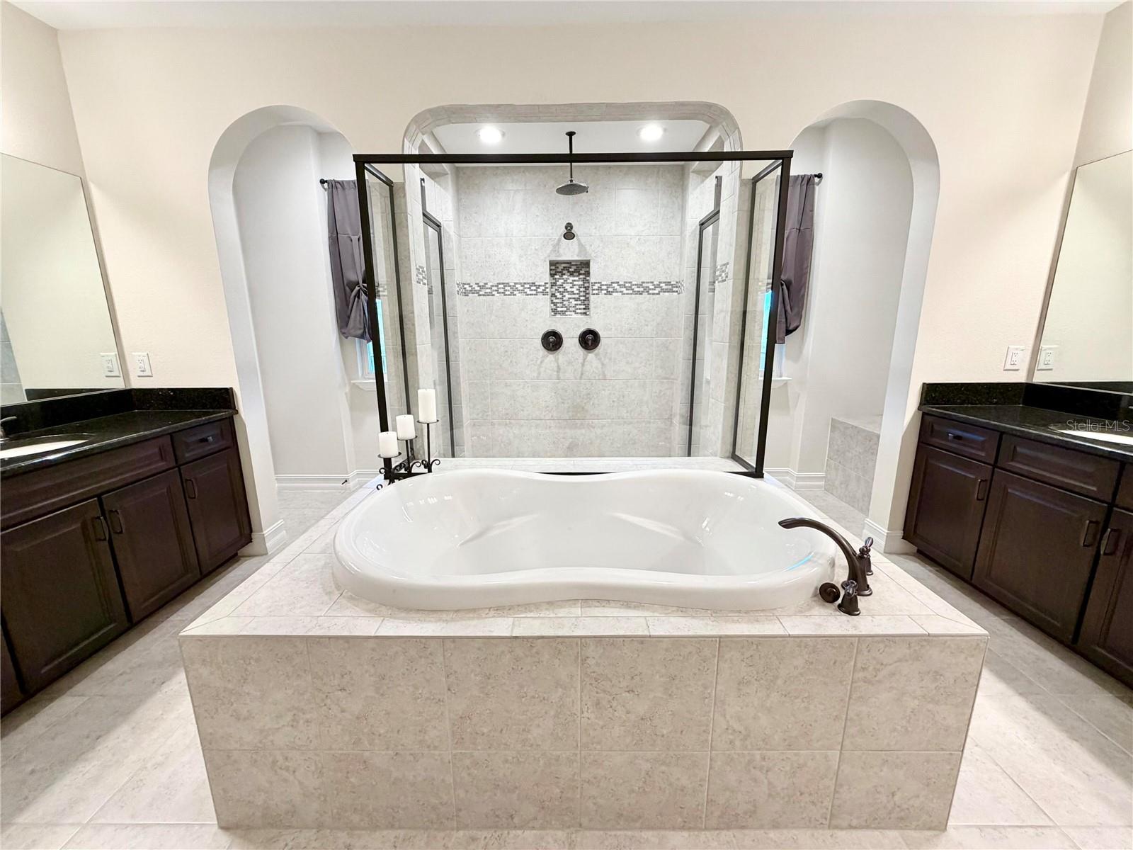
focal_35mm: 14
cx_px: 566
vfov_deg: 85.7
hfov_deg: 102.1
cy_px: 425
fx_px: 458
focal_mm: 2.22
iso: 160
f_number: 2.2
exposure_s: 1/60
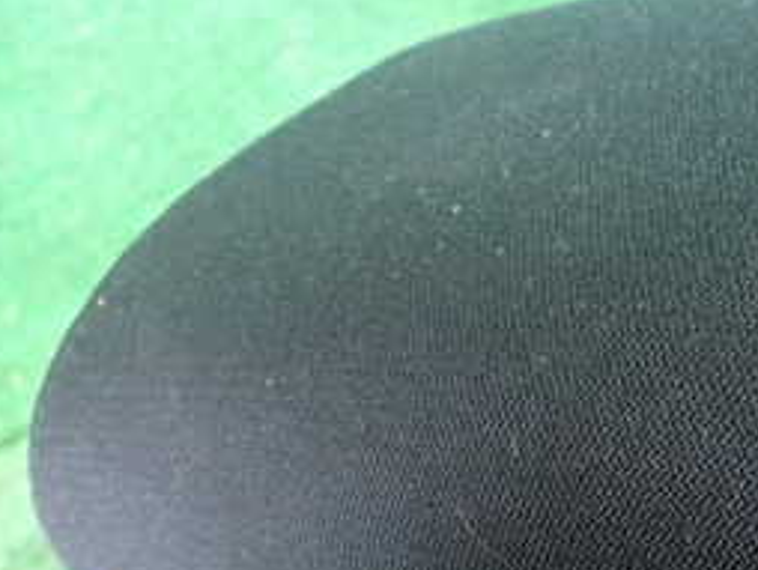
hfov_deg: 31.2
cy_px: 475
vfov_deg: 24.4
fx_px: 1293
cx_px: 683
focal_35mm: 59
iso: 500
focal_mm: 4.5
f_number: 2
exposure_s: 1/125
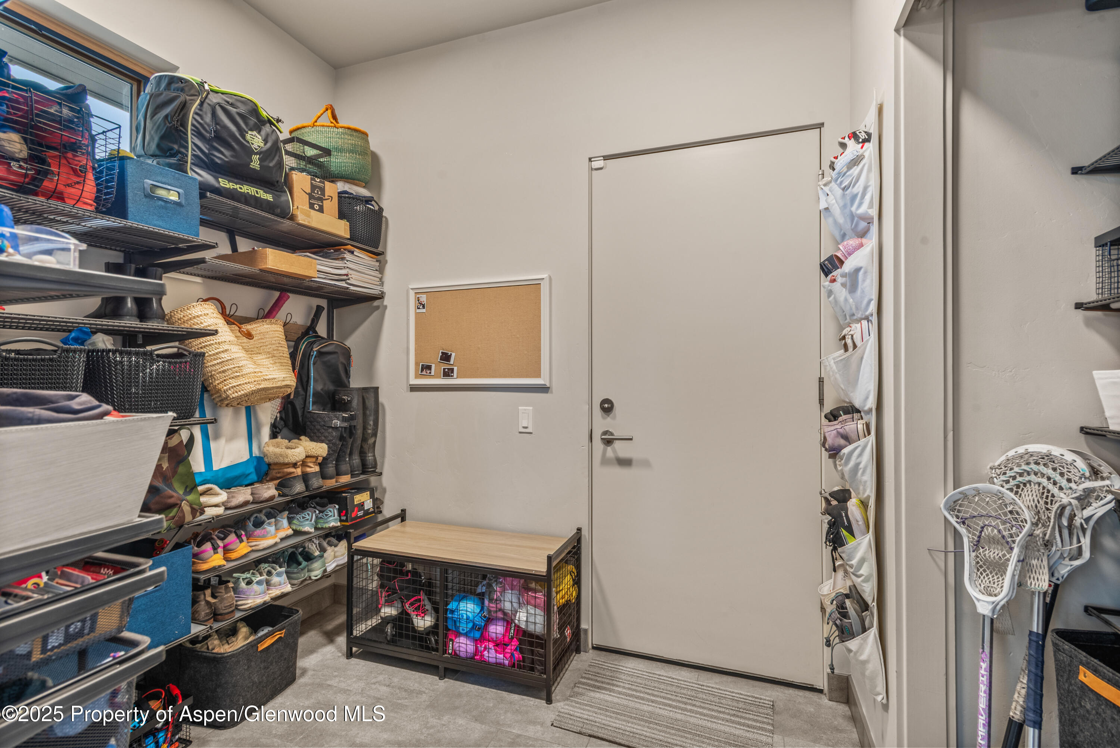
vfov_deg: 70.5
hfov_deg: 93.3
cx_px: 560
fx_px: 529
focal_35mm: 17
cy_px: 374
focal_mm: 17
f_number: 9
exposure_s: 1
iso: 320
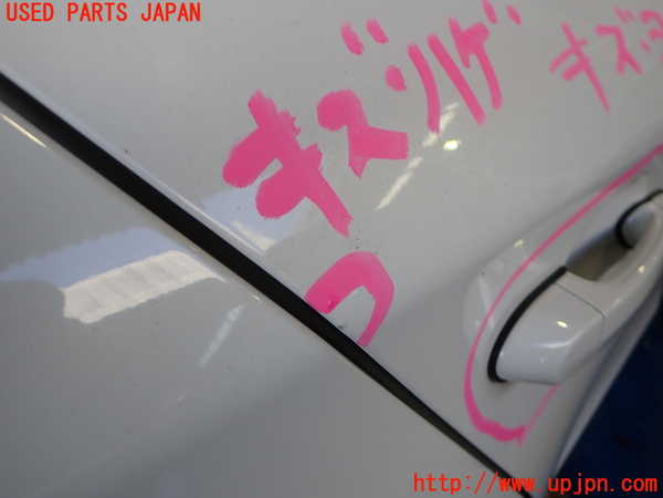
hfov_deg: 60.0
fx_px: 575
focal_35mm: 30
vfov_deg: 46.8
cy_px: 249
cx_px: 332
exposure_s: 1/160
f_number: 2.3
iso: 100
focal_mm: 5.4
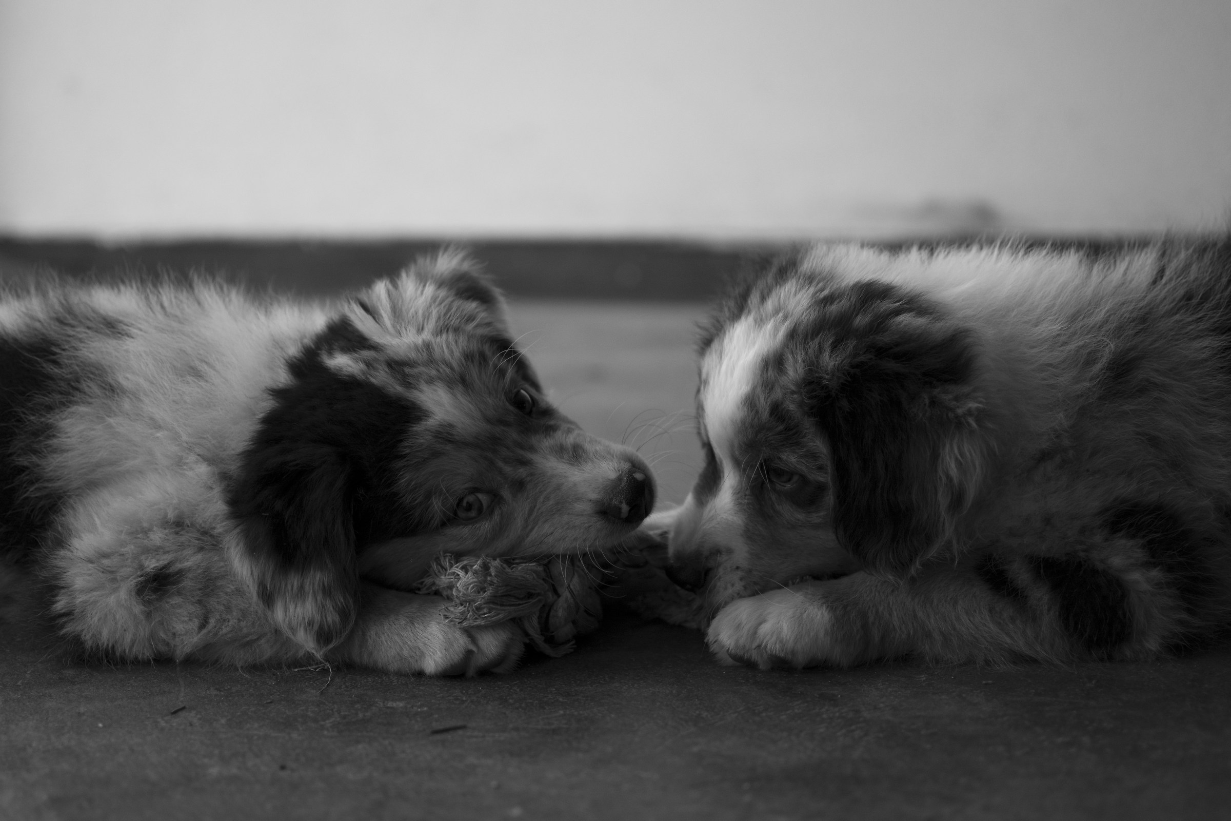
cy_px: 410
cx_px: 616
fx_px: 1795
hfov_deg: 37.9
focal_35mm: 52
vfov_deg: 25.8
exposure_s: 1/640
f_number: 1.8
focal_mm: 35
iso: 200
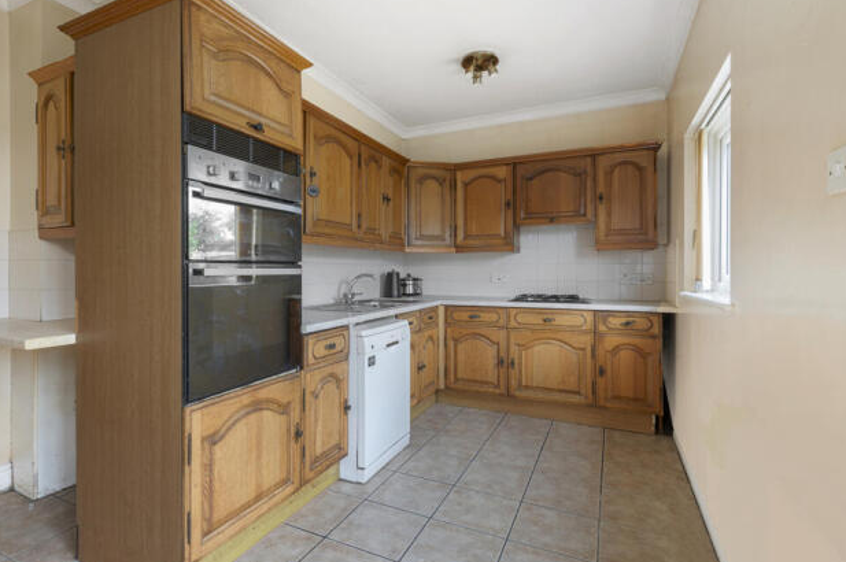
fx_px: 412
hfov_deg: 91.5
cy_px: 267
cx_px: 402
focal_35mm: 18
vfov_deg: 68.6
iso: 200
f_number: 16
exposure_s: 1/4
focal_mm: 16.5
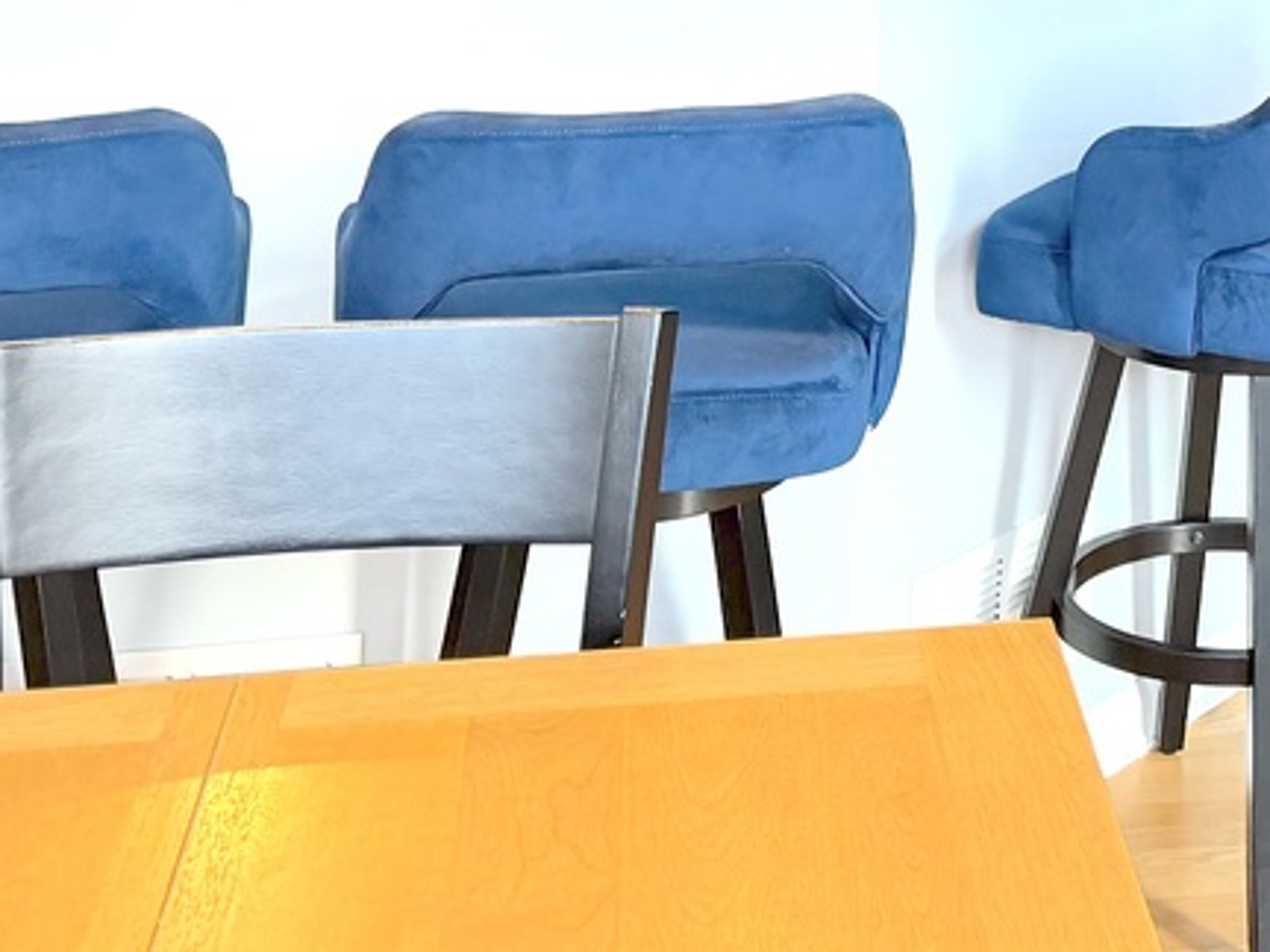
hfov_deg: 22.9
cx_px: 1423
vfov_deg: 16.6
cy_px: -523
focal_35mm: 80
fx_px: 2935
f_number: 1.78
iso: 200
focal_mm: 6.76
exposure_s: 1/60
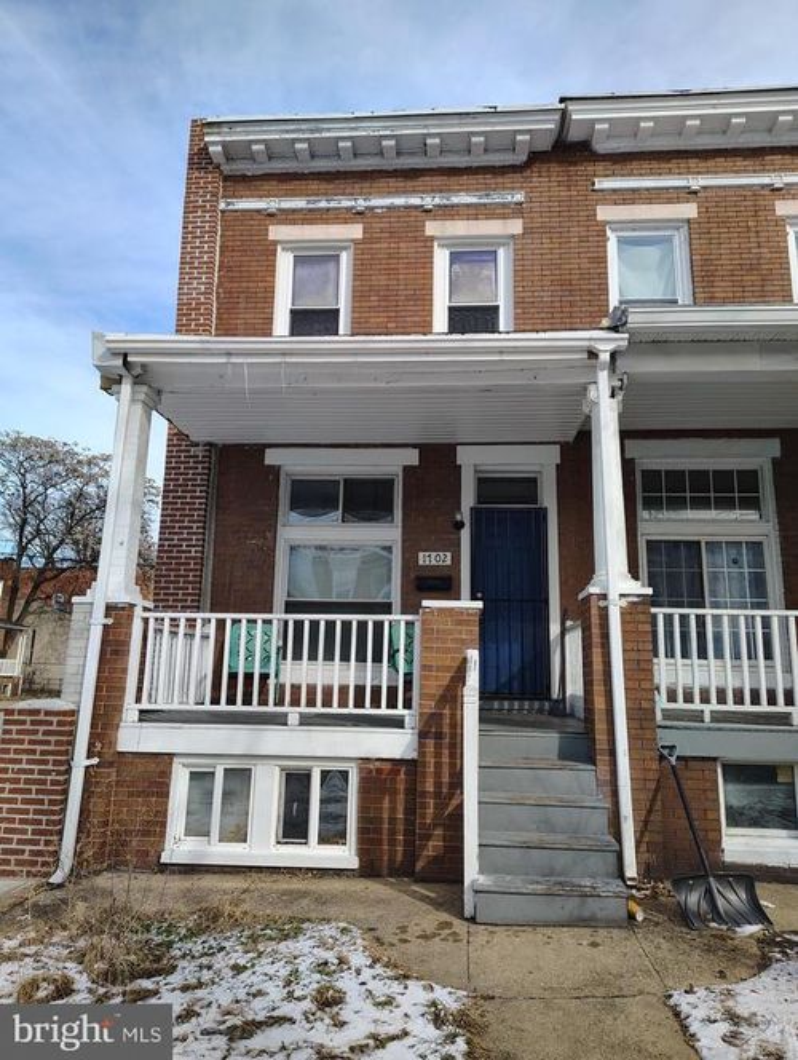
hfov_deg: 56.9
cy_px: 530
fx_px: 736
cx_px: 399
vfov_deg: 71.5
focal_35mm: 24
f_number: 1.8
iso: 100
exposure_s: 1/813
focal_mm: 5.56
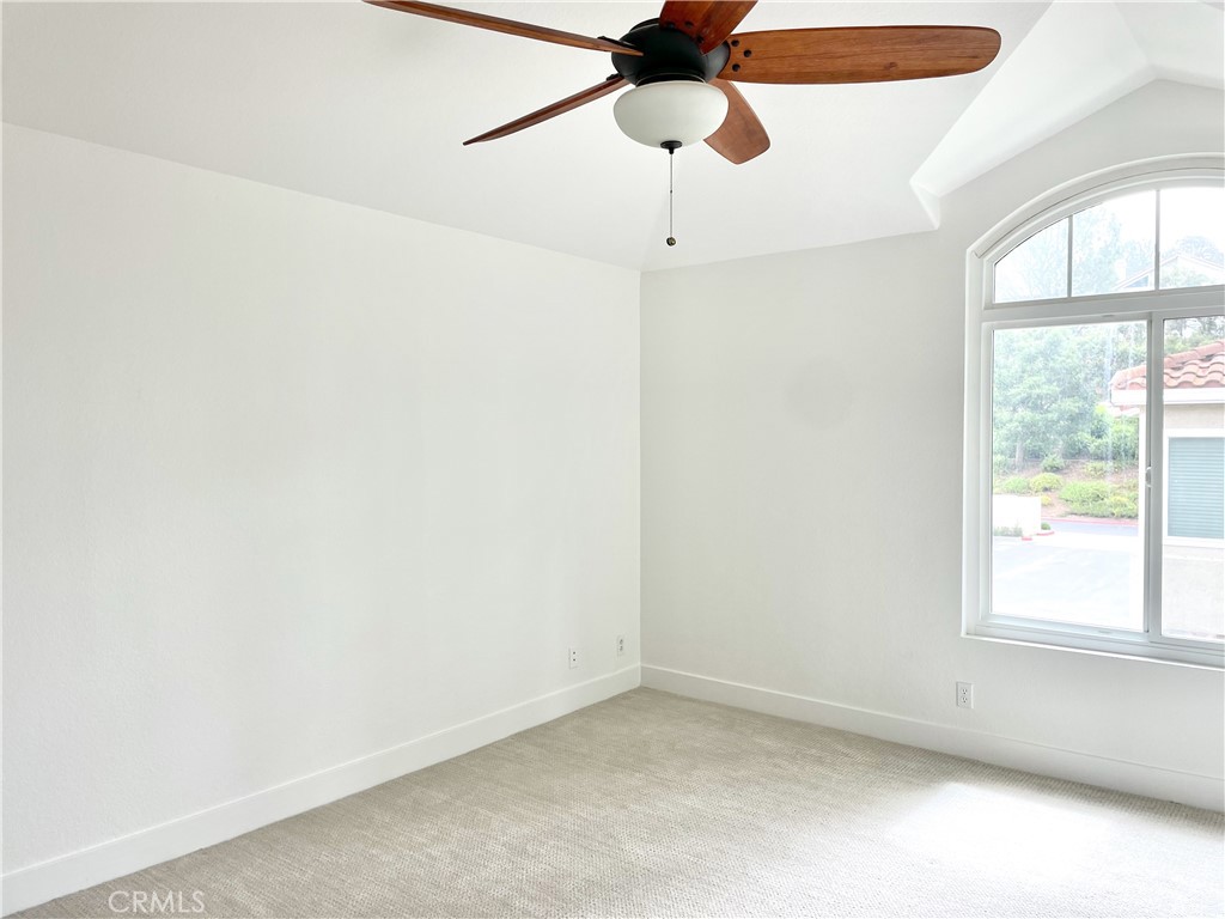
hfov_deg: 67.3
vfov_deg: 53.1
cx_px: 612
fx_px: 920
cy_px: 460
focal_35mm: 26
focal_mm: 4.2
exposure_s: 1/128
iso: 32
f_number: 1.6
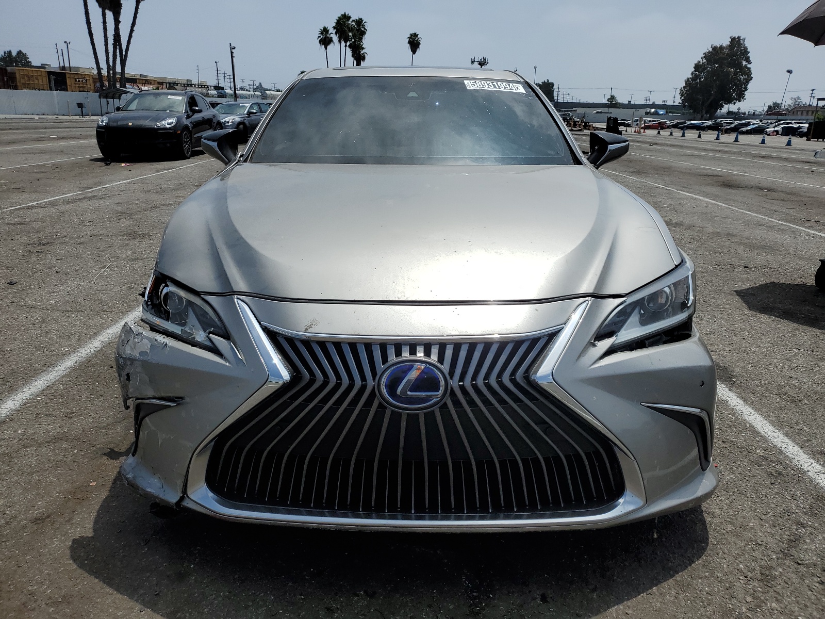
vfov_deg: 53.1
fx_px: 620
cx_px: 412
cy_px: 310
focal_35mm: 26
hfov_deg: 67.3
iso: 51
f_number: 1.5
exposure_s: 1/10000
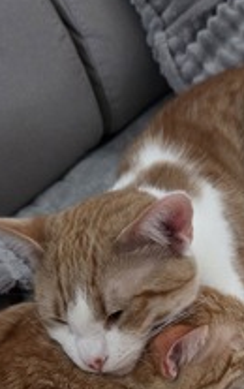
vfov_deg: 39.3
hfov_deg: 26.3
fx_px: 498
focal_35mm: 47
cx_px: 235
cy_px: 355
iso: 2000
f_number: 1.8
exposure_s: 1/100
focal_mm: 5.4
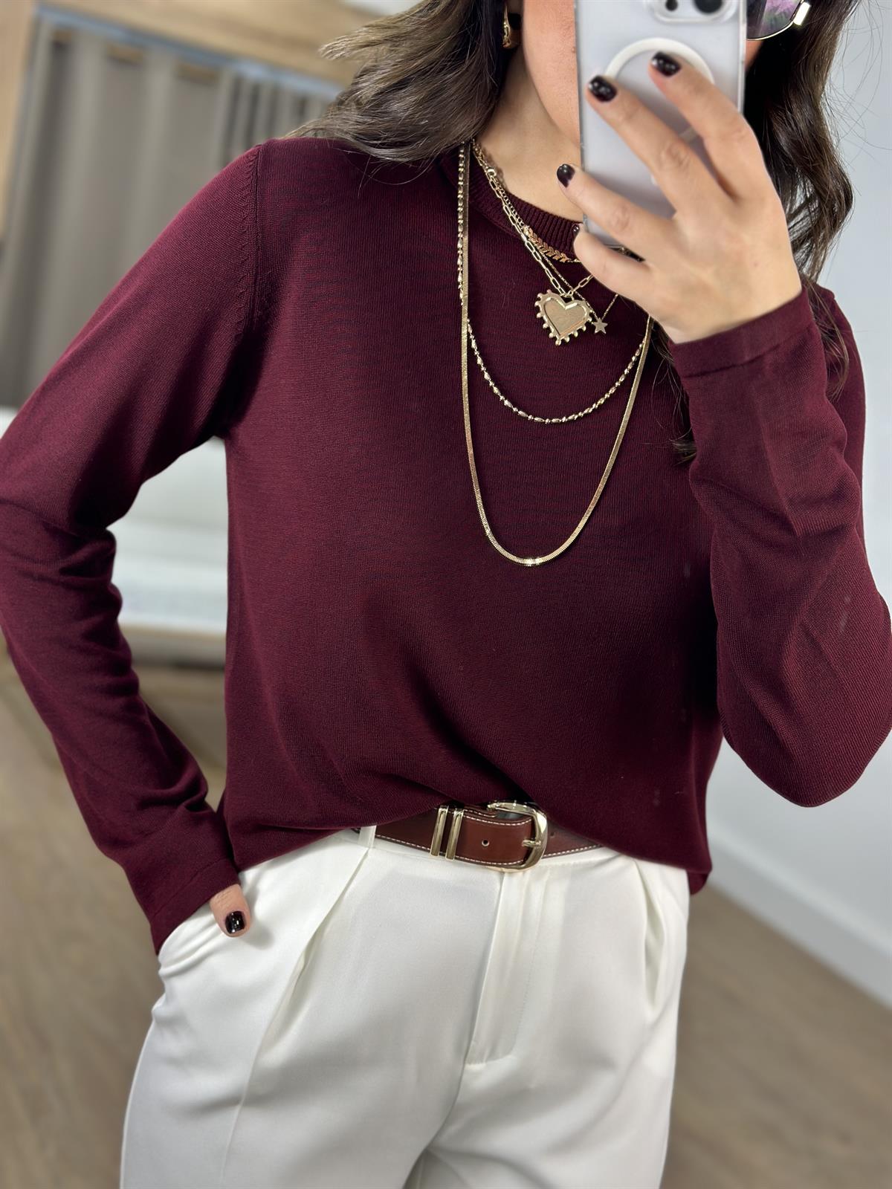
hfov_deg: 30.3
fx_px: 1649
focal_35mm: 48
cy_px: 594
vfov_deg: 39.7
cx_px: 446
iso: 125
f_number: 1.78
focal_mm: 6.86
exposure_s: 1/100
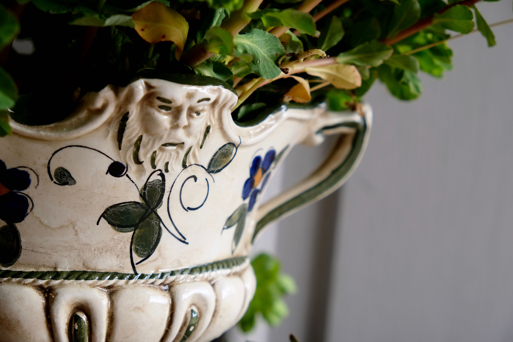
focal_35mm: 83
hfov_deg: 24.5
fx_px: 1183
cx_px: 256
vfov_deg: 16.5
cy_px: 171
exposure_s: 1/125
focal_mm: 55
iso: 400
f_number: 5.6
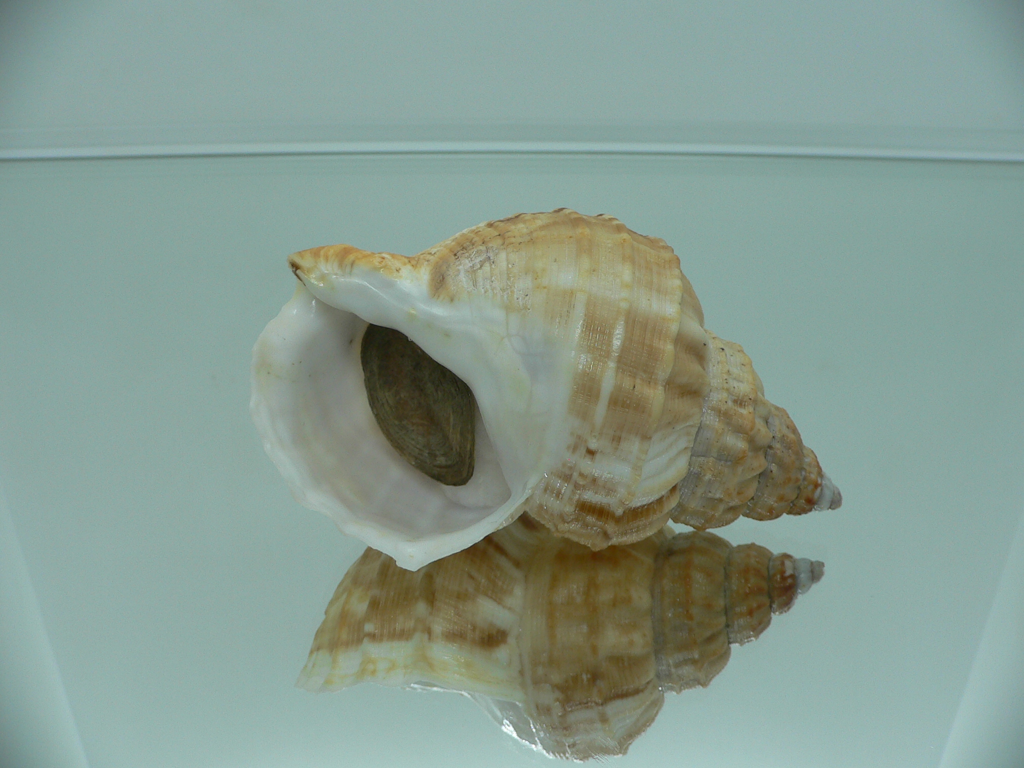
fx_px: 1035
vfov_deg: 40.7
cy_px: 384
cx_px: 512
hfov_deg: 52.6
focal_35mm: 35
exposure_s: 1/60
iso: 80
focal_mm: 4.6
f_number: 2.8
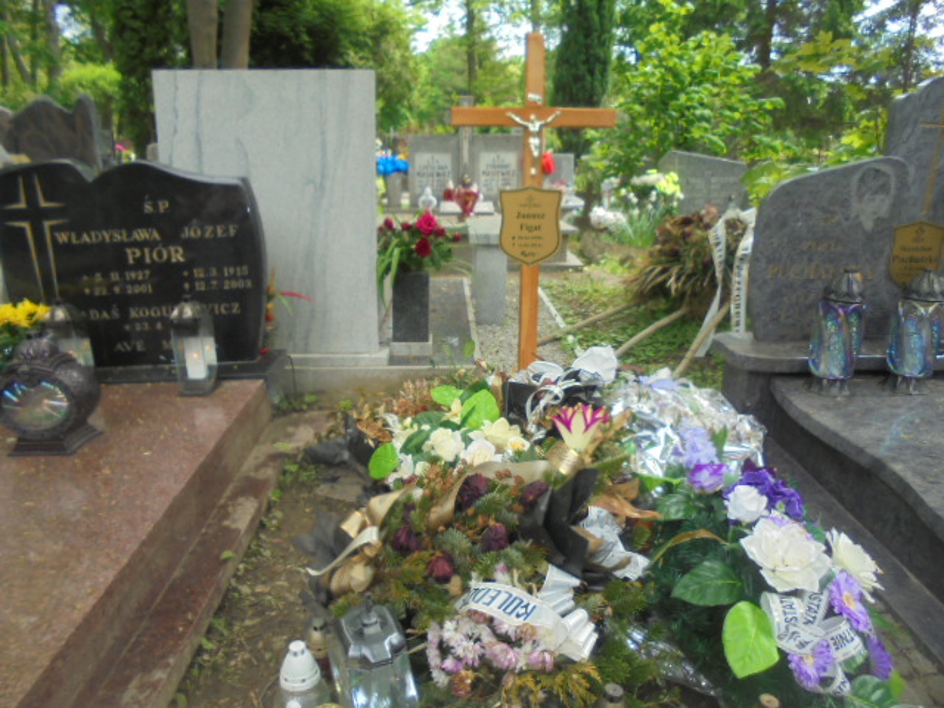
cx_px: 472
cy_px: 354
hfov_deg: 67.3
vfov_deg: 53.1
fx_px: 709
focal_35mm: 26
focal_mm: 4.6
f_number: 3.5
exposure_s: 1/160
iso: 100
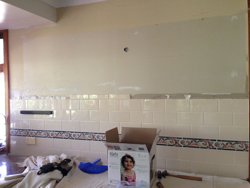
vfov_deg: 42.9
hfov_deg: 55.4
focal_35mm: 33
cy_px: 94
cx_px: 125
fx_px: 238
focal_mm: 4.12
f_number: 2.4
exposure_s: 1/20
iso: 200
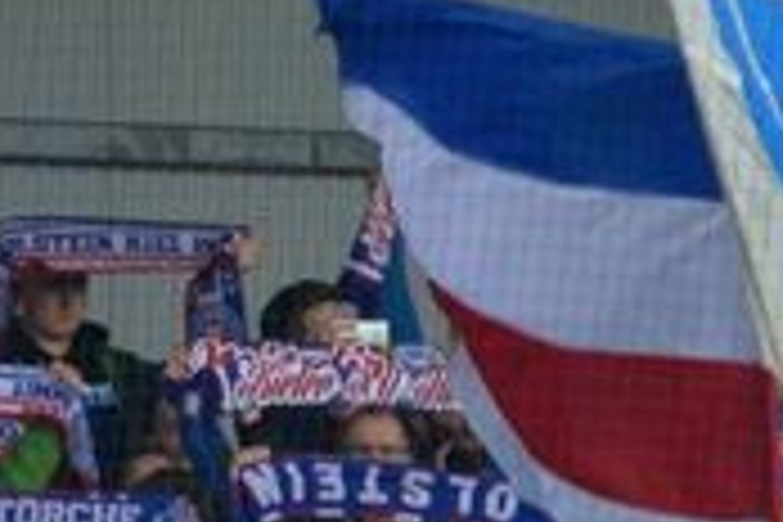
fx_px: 21422
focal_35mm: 985
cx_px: 1228
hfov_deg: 2.1
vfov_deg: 1.4
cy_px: 374
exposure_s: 1/800
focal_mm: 200
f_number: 2.8
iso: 800
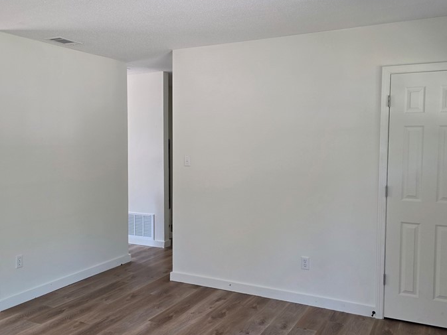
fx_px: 452
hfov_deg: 52.4
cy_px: 170
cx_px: 191
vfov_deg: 40.7
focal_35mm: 35
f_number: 1.7
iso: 160
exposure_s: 1/180
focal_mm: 6.3
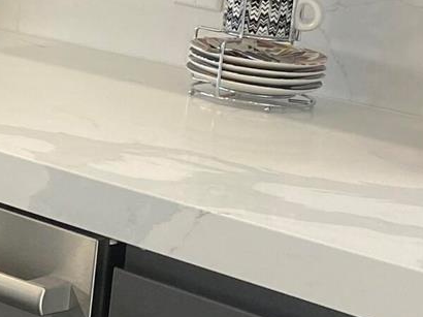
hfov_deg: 13.1
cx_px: -425
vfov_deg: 11.2
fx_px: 1588
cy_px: -34
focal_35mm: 130
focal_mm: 4.25
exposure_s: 1/120
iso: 100
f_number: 1.8
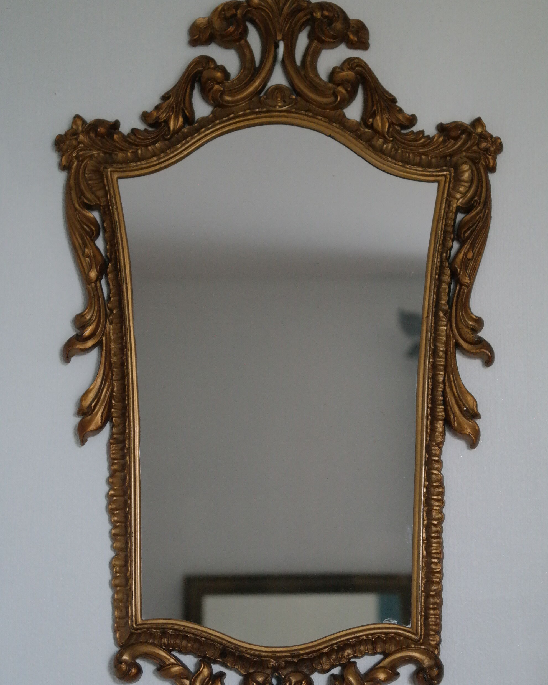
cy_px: 352
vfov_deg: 24.4
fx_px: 1581
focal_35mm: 78
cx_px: 274
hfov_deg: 19.7
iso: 3200
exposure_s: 1/80
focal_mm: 45
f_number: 5.6
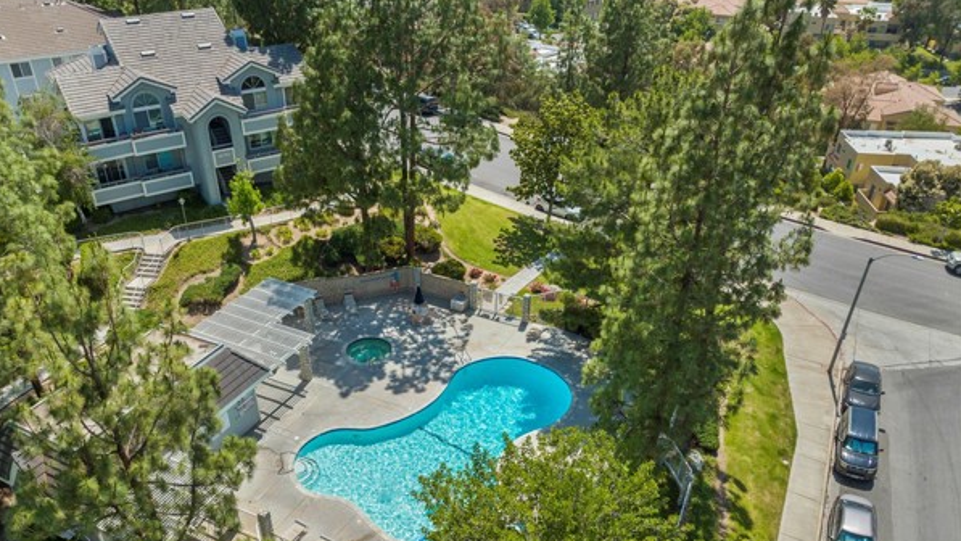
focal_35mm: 28
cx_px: 448
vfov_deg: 41.0
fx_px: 714
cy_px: 358
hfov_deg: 67.8
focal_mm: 12.29
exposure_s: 1/3200
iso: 100
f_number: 2.8
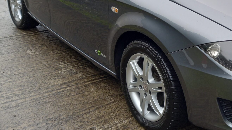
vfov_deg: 21.9
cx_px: 197
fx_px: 326
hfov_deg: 37.3
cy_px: 5
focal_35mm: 53
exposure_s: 1/120
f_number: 2
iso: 50
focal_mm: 4.6
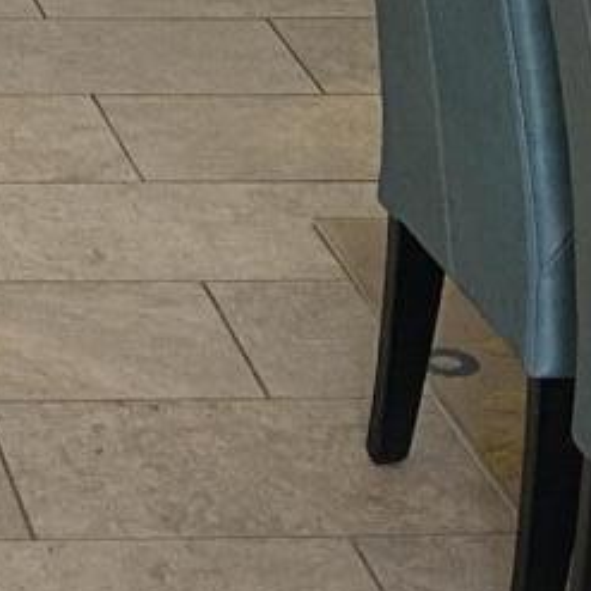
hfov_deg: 8.9
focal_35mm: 186
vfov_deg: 8.8
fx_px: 3593
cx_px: -531
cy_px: -624
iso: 125
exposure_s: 1/120
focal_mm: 5.7
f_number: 1.5
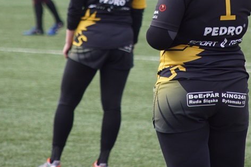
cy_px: 2
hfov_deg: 3.2
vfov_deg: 2.2
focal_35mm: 637
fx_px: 4441
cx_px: 151
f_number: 6.3
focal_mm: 200
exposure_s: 1/320
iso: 250
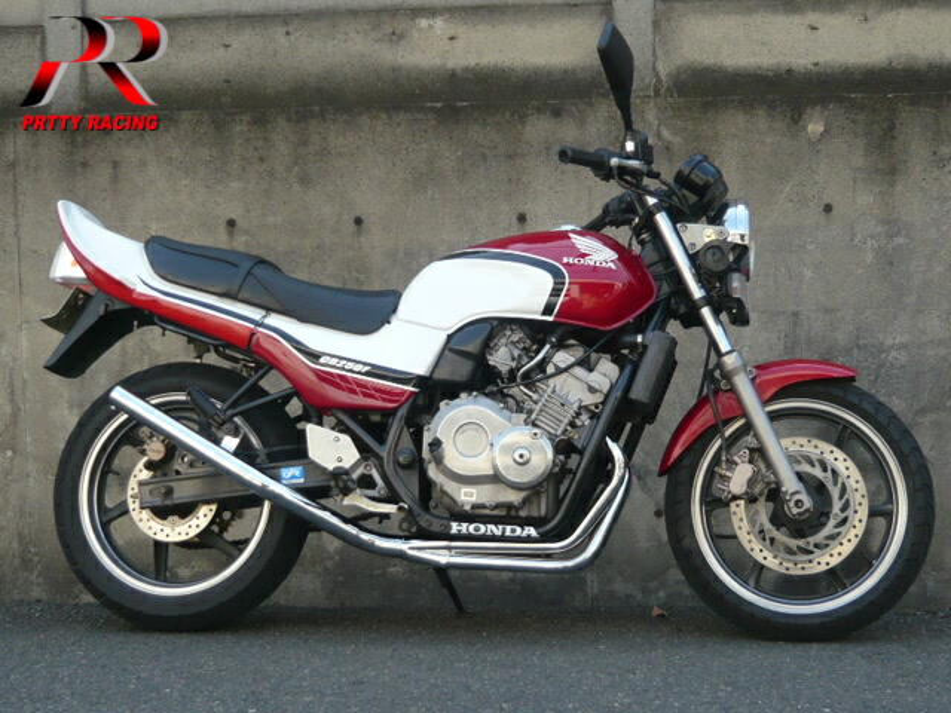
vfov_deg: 27.0
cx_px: 476
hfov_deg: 35.5
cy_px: 356
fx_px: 1484
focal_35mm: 54
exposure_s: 1/250
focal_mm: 5.8
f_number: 3.1
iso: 100
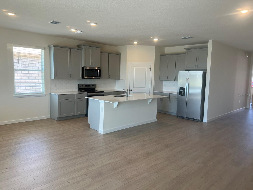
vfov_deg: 53.1
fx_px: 190
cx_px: 126
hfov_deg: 67.3
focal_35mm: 26
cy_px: 95
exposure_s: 1/147
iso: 64
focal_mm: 5.7
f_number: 1.5
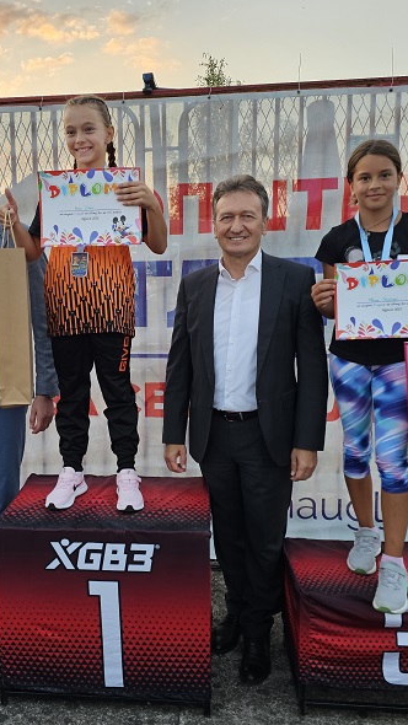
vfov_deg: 58.0
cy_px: 358
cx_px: 133
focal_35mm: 34
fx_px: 654
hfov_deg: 34.3
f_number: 1.7
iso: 100
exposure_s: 1/180
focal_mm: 6.3
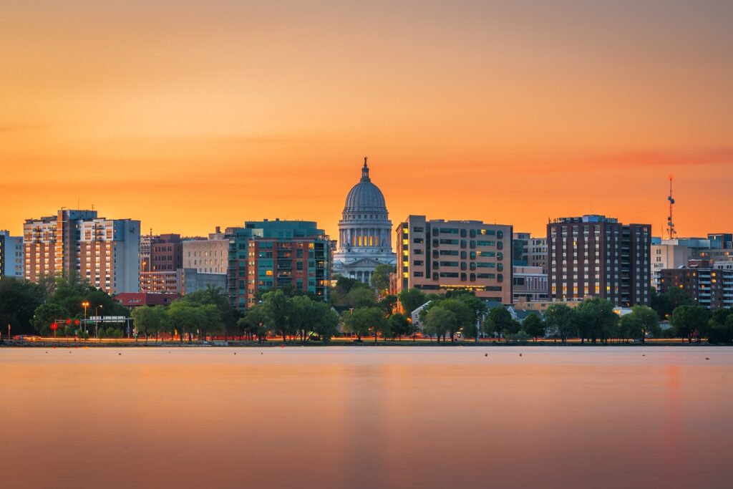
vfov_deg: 10.2
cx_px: 366
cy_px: 244
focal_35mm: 135
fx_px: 2749
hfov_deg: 15.2
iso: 64
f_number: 10
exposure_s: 2
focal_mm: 135
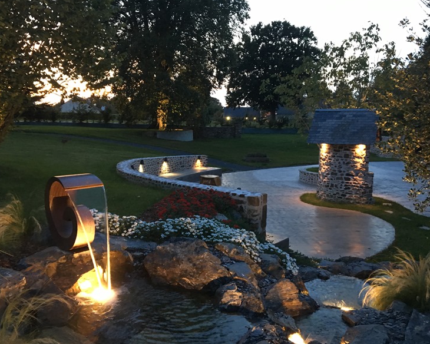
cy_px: 168
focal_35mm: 31
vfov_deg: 47.1
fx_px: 395
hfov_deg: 57.1
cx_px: 204
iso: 400
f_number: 2.2
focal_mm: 4.15
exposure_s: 1/17
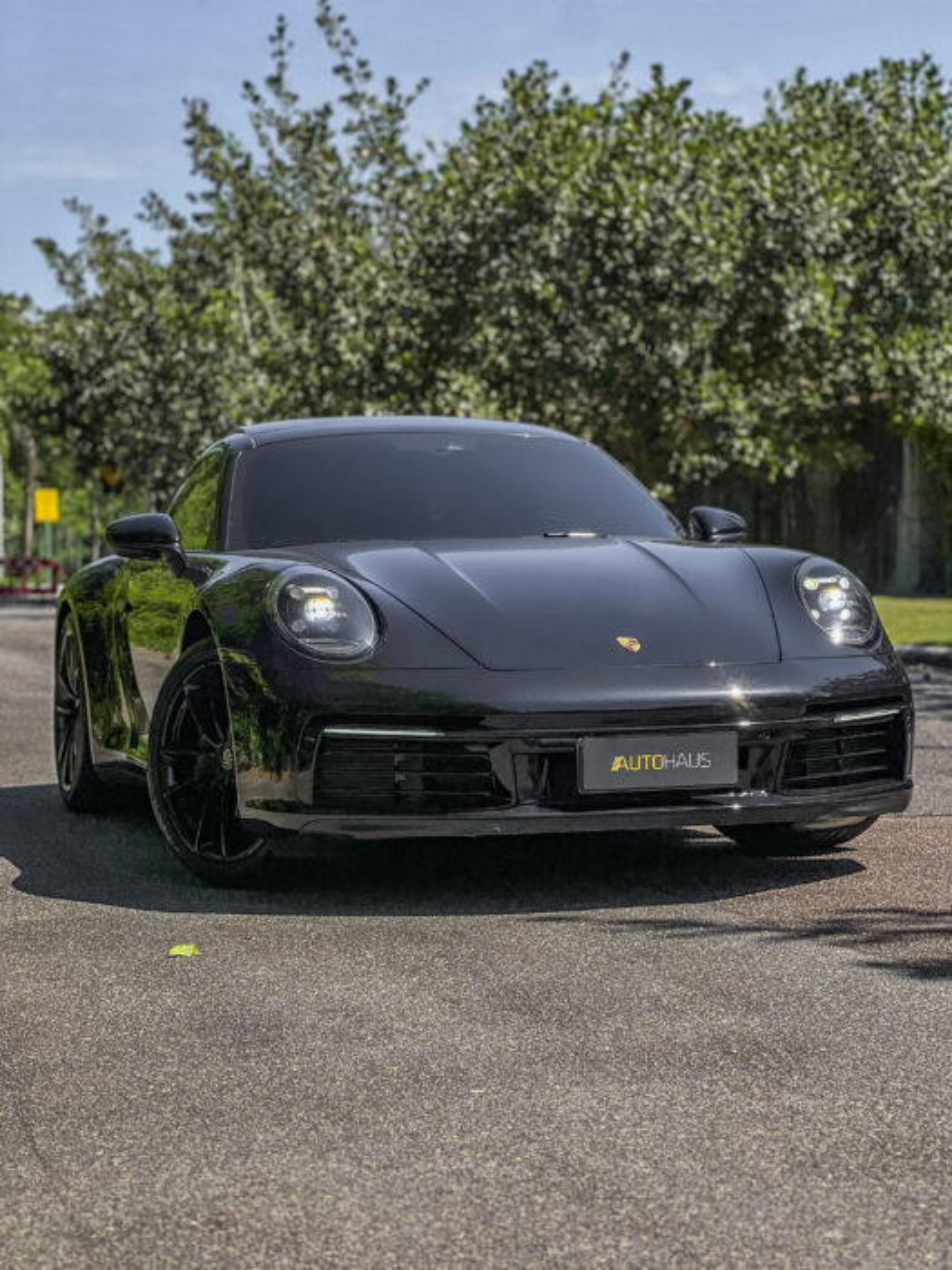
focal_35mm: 77
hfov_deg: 19.1
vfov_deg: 25.3
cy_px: 635
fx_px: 2824
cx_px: 476
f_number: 2.8
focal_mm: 9
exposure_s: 1/717
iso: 32
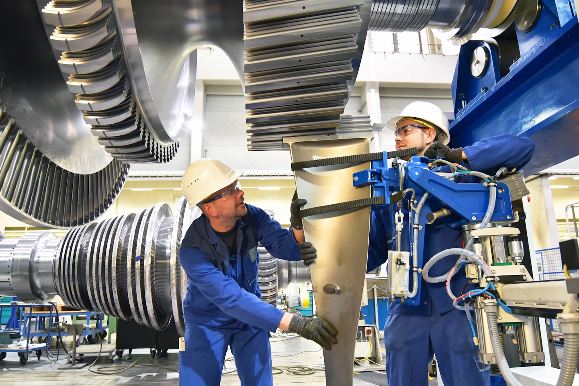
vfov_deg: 51.3
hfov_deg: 71.5
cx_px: 290
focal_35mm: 25
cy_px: 199
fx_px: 402
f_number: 3.5
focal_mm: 18
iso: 2200
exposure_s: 1/100
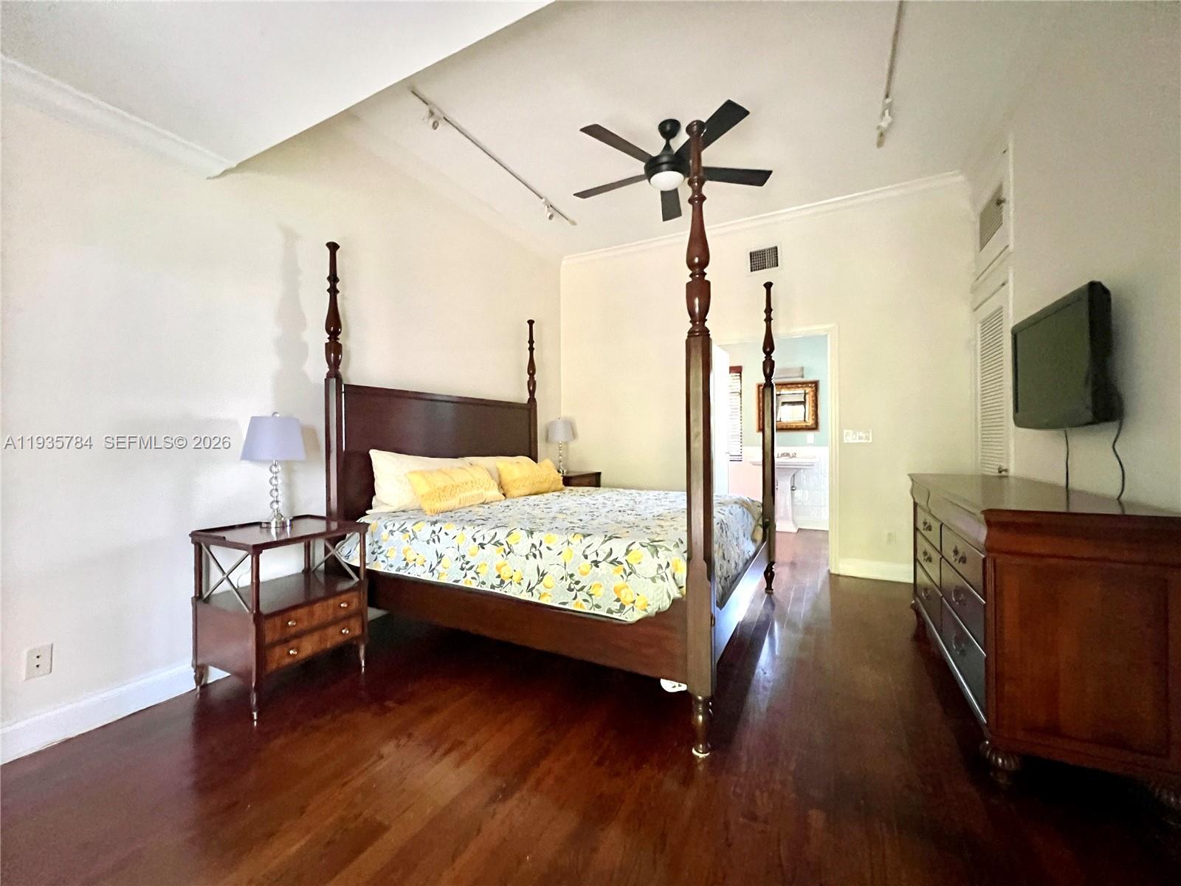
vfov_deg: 89.9
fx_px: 444
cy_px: 443
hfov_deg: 106.2
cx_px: 590
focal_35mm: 13
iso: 1000
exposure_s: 1/45
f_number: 1.8
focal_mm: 1.57
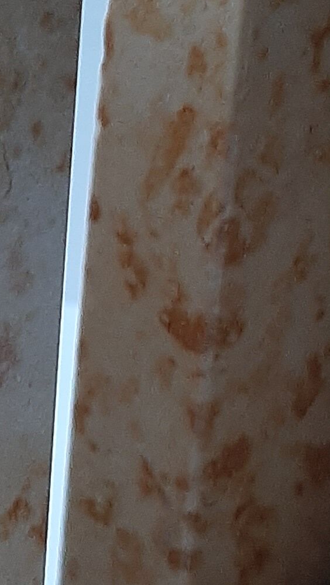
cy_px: 336
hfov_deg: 10.4
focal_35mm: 114
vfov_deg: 18.8
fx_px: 1772
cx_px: -108
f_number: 1.7
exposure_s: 1/25
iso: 250
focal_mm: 3.93
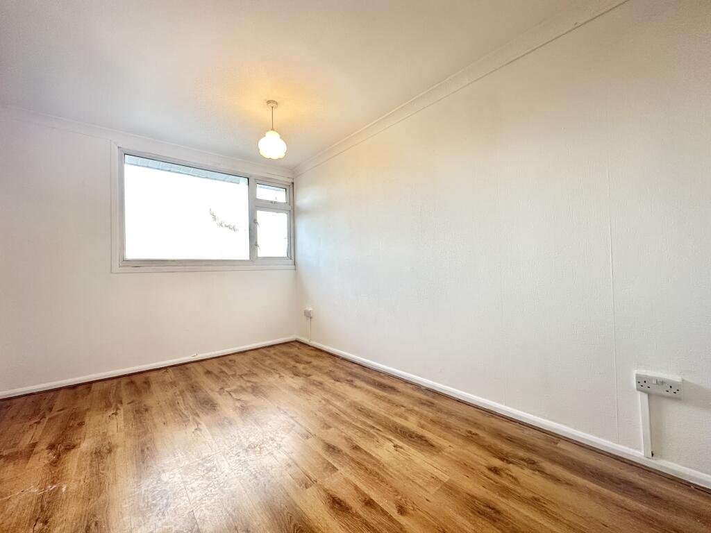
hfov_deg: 102.1
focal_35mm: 14
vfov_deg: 85.7
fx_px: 288
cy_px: 266
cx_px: 356
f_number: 2.2
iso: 160
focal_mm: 2.22
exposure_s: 1/50
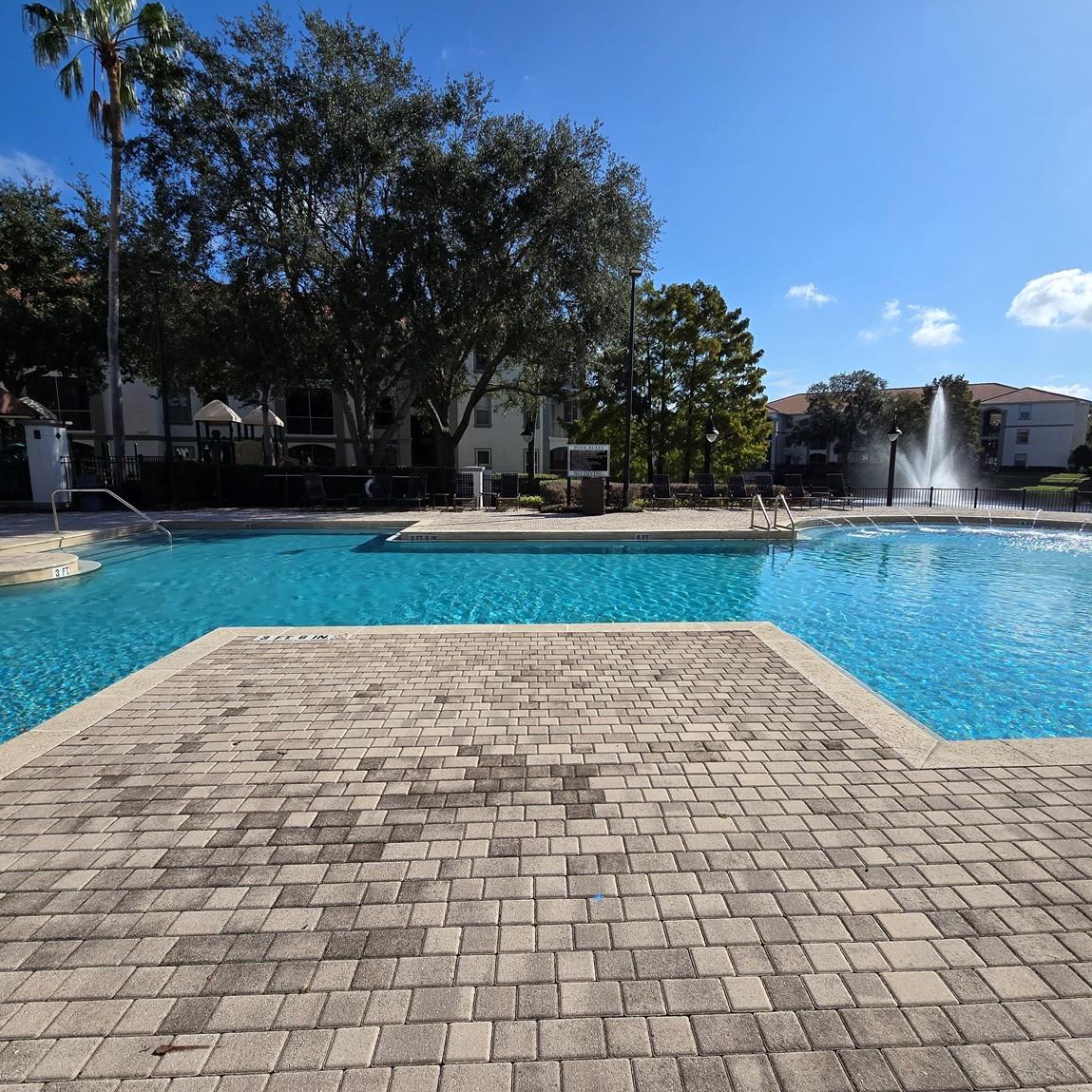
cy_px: 553
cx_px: 577
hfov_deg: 87.3
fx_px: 571
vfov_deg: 87.4
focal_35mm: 16
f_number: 2.2
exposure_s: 1/3512
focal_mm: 2.2
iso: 50
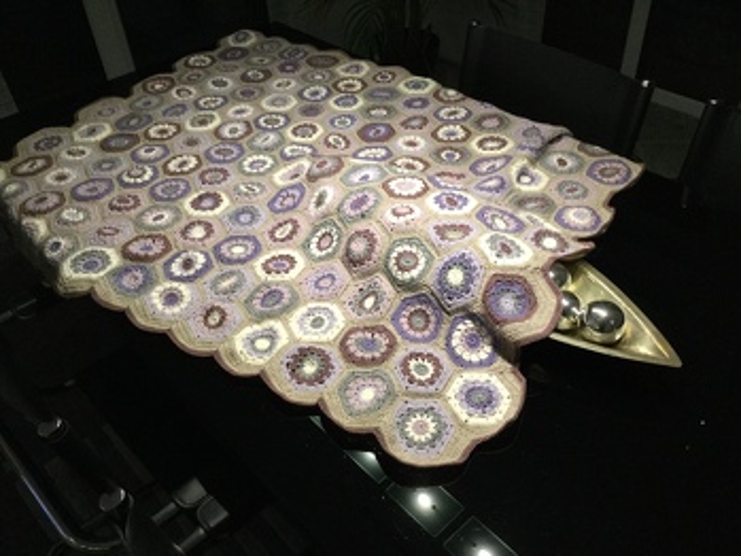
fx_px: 664
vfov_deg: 45.5
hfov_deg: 58.3
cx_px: 370
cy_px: 278
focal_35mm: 31
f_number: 2.4
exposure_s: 1/33
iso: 125
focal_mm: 3.3
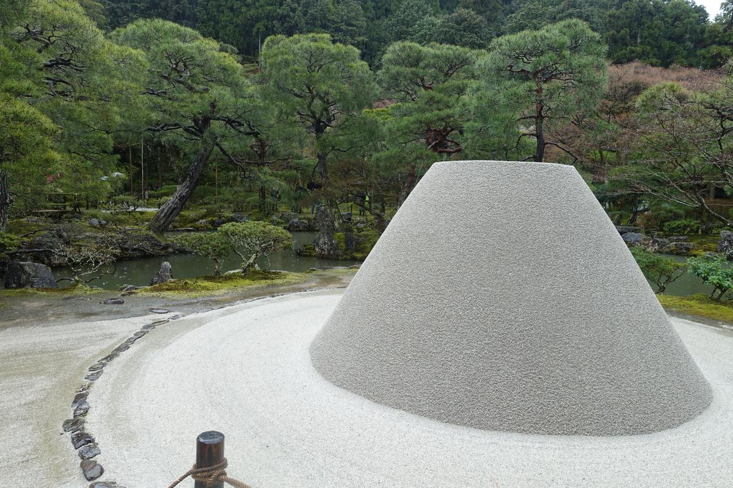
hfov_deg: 73.7
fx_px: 489
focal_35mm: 24
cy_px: 244
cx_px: 366
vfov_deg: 53.1
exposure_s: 1/80
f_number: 4
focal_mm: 8.8
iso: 125
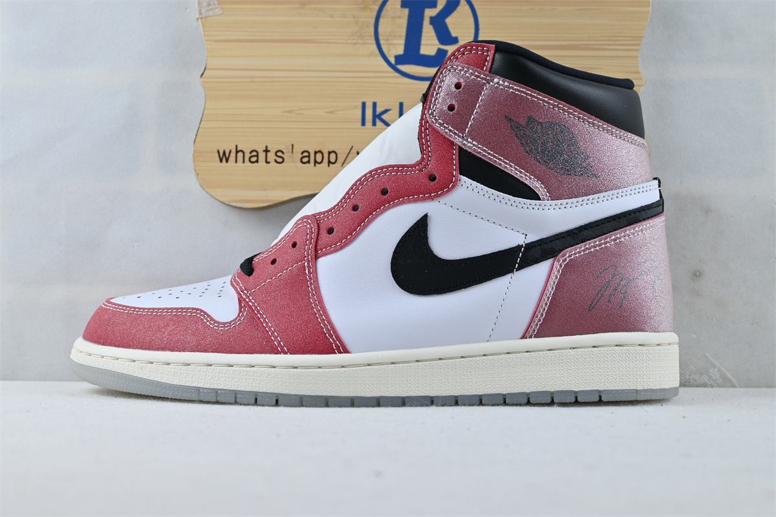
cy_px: 258
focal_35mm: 45
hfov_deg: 43.6
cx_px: 388
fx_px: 970
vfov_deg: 29.9
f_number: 4.8
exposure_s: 1/60
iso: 100
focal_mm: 30
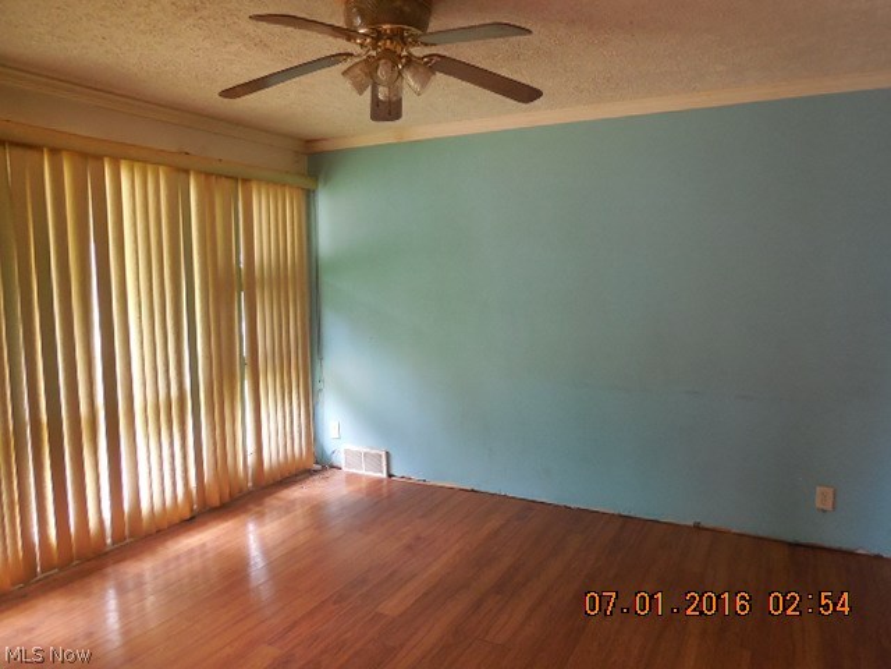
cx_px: 446
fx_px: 643
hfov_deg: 69.4
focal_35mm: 25
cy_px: 334
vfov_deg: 54.9
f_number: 3.1
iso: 400
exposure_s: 1/40
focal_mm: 4.5
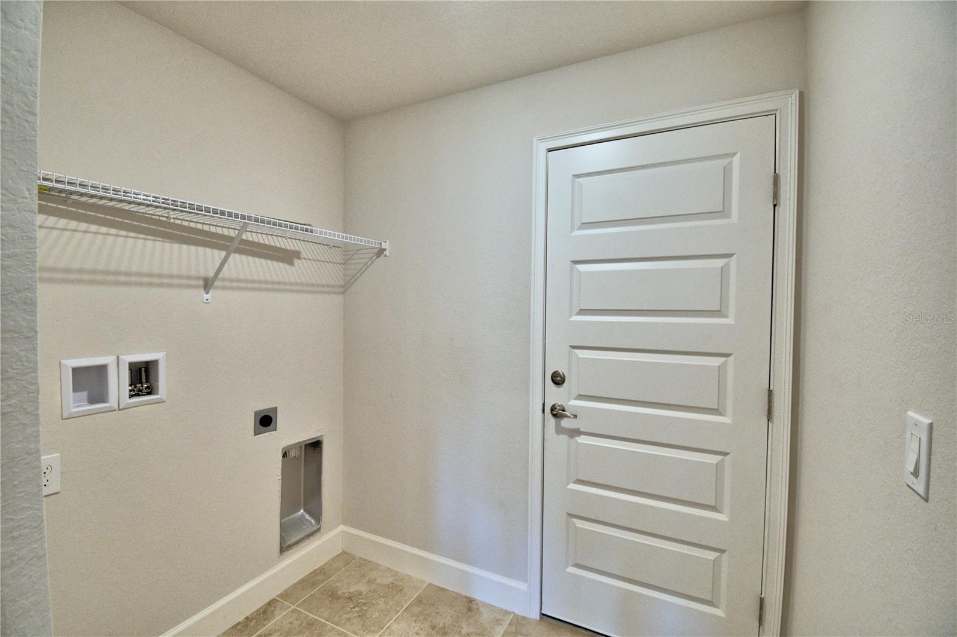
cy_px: 318
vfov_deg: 77.3
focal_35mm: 15
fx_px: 399
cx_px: 478
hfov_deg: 100.4
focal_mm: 10
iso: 400
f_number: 4.5
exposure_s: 1/60
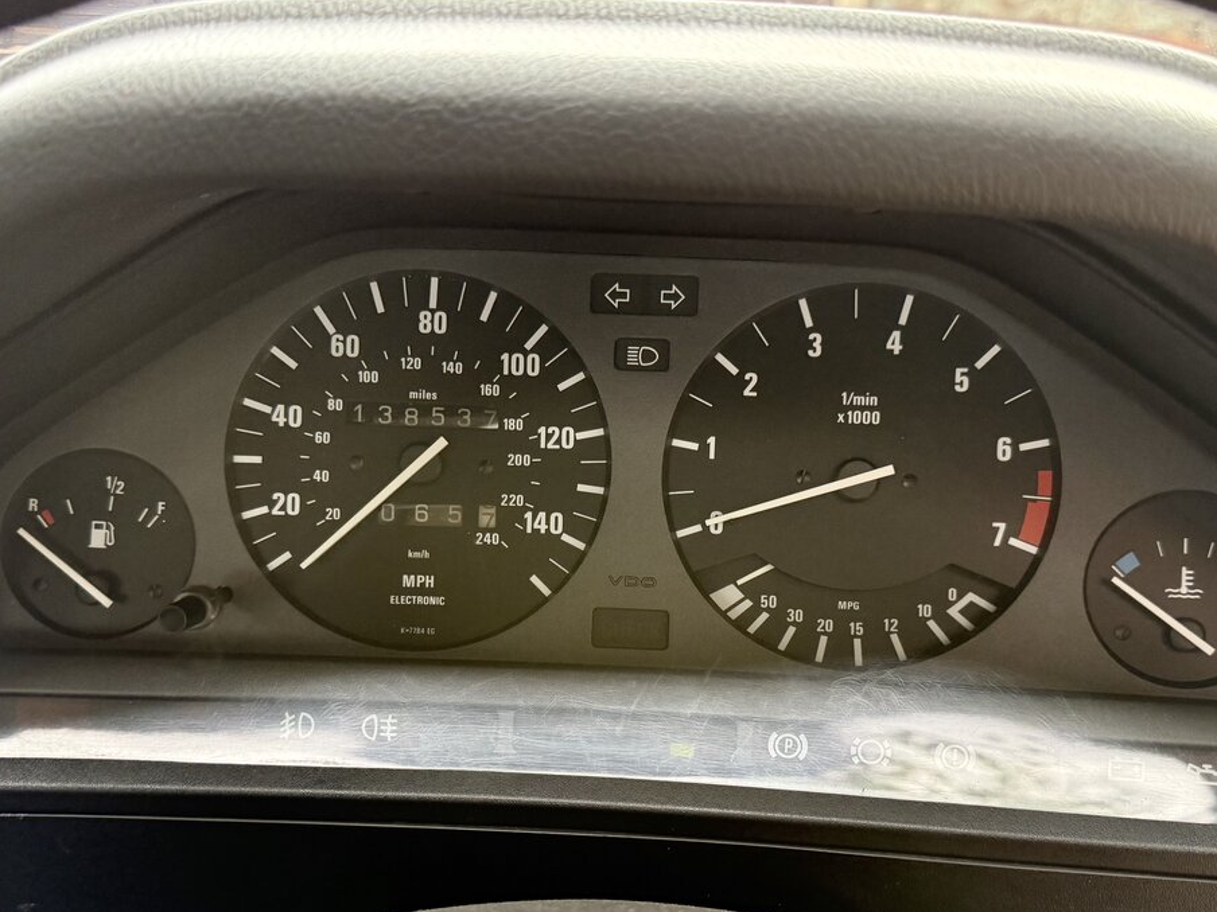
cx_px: 614
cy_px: 553
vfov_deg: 41.6
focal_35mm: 34
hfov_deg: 54.0
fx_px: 1195
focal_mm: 6.76
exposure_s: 1/135
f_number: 1.78
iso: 200
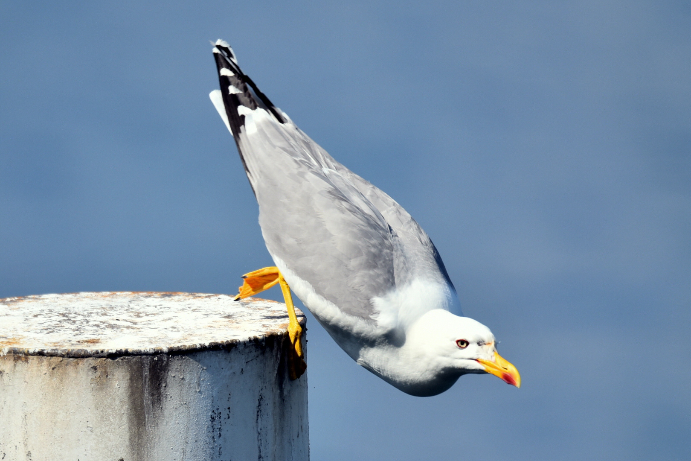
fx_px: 11516
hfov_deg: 3.4
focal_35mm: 600
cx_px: 346
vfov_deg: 2.3
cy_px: 230
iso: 200
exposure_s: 1/1000
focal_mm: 600
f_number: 8
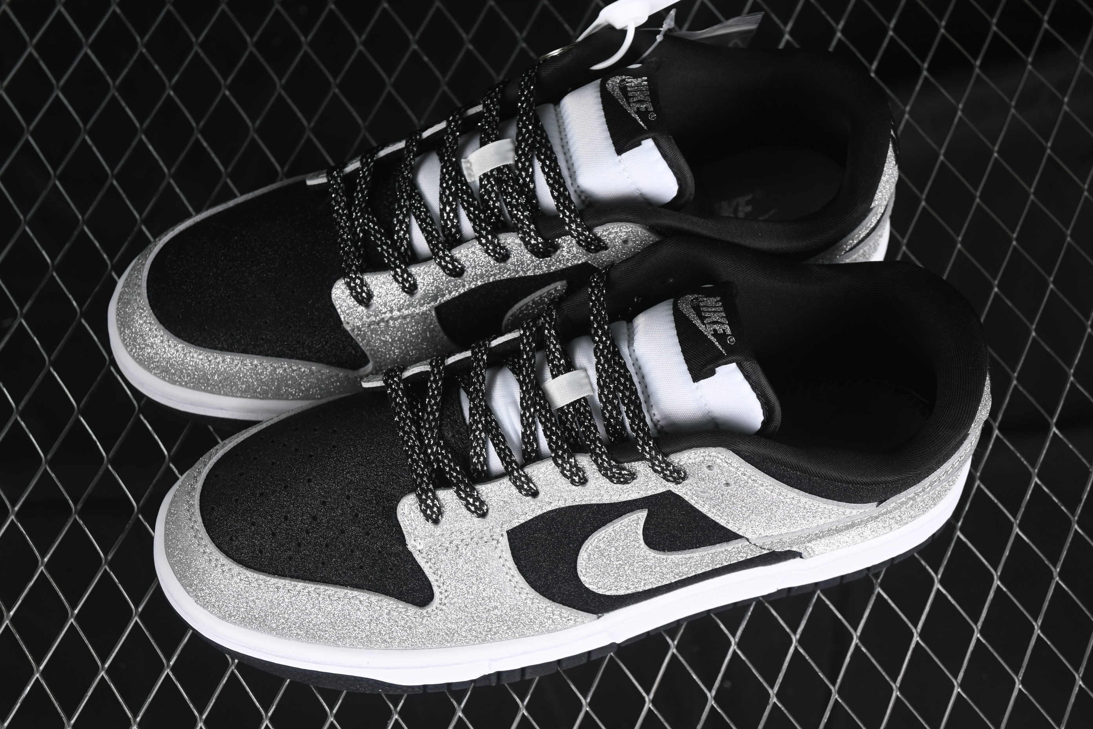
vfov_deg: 18.2
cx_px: 546
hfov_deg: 27.0
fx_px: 2277
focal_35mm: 75
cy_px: 364
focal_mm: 50
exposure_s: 1/60
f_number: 6.3
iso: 160
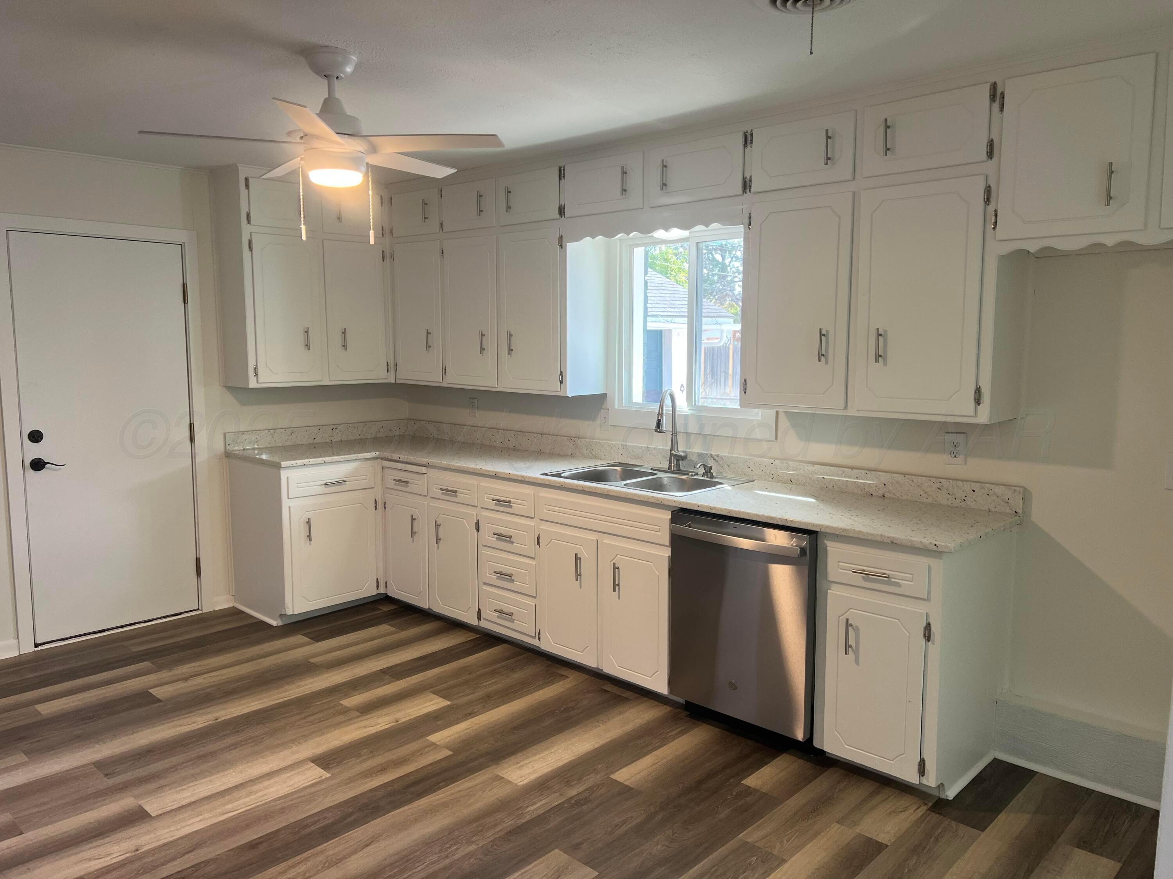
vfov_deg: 53.1
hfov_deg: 67.3
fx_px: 881
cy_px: 440
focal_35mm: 26
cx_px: 586
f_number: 1.5
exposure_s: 1/60
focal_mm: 5.7
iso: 64
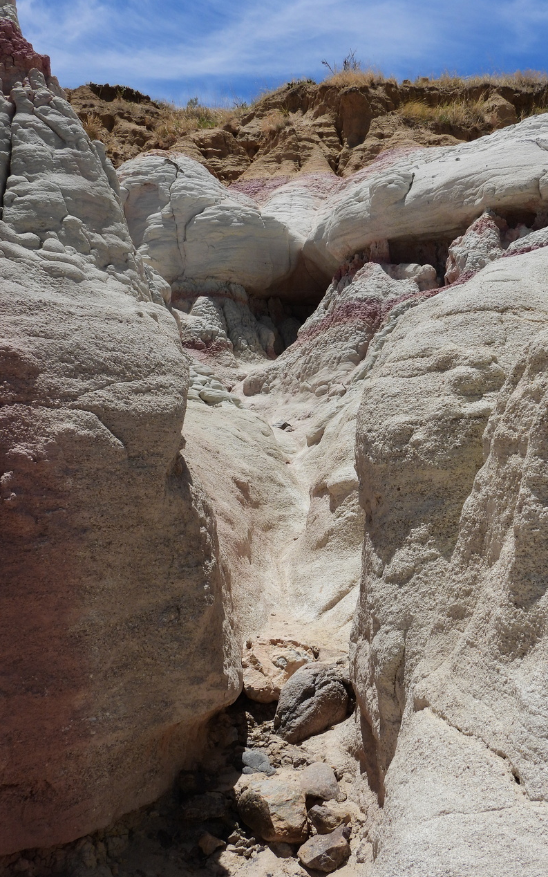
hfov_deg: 27.9
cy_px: 438
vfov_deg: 43.5
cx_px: 330
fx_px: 1099
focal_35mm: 46
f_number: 4.5
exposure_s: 1/1600
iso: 100
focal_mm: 7.7
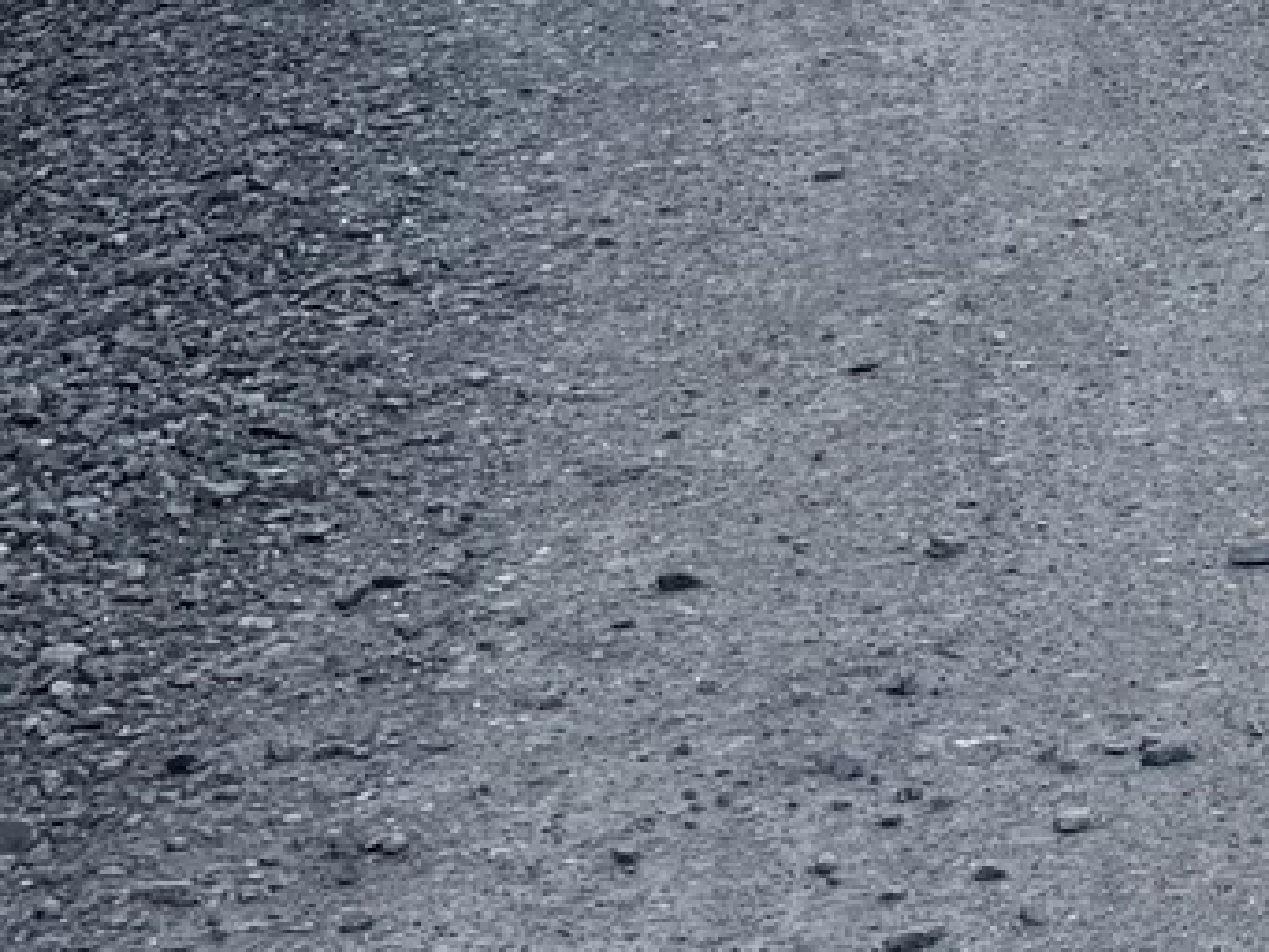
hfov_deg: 12.5
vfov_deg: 9.8
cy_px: -1287
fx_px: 4951
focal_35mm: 135
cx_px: 2679
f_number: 1.78
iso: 80
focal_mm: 6.76
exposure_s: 1/931
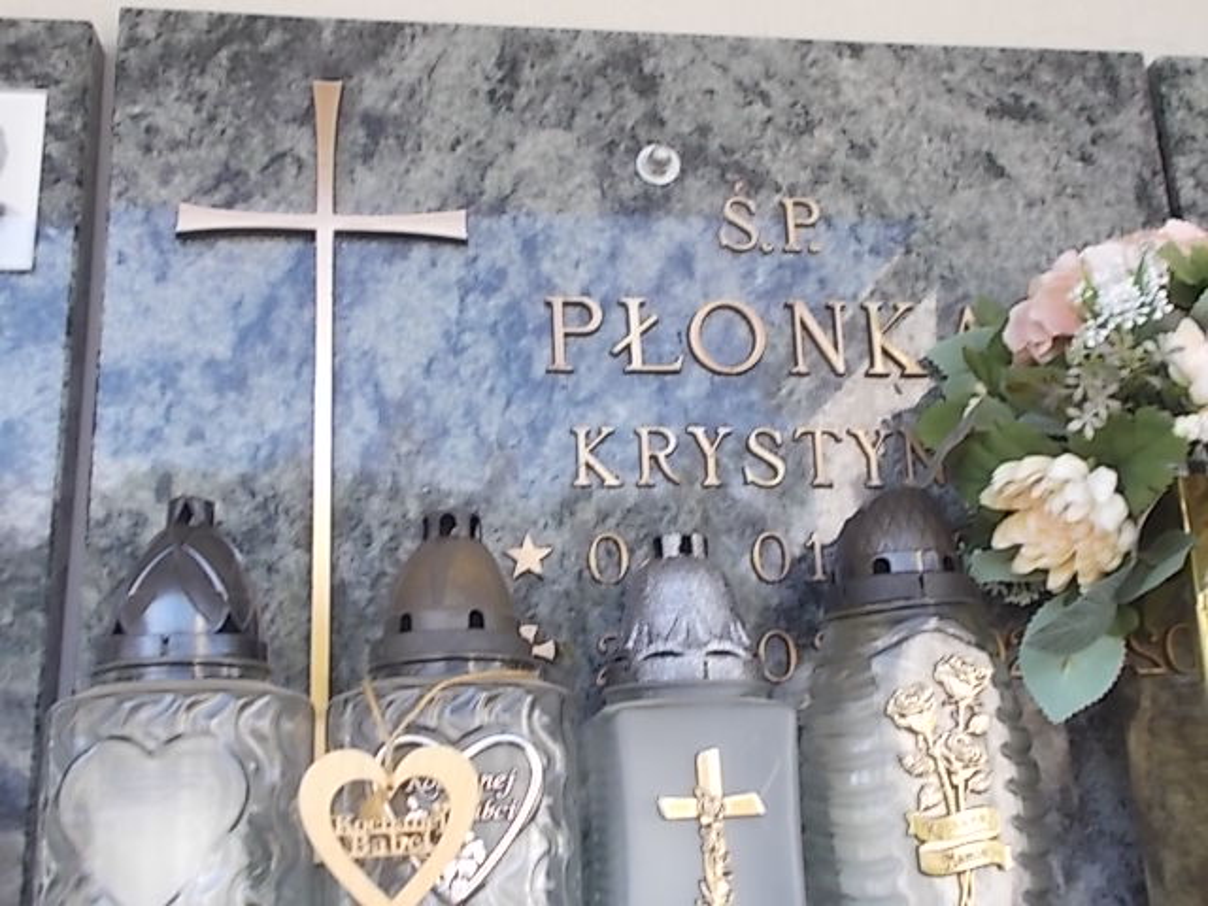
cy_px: 453
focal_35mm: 39
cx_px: 604
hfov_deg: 47.9
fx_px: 1361
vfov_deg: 36.8
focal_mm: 6.9
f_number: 3.9
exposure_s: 1/40
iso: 80
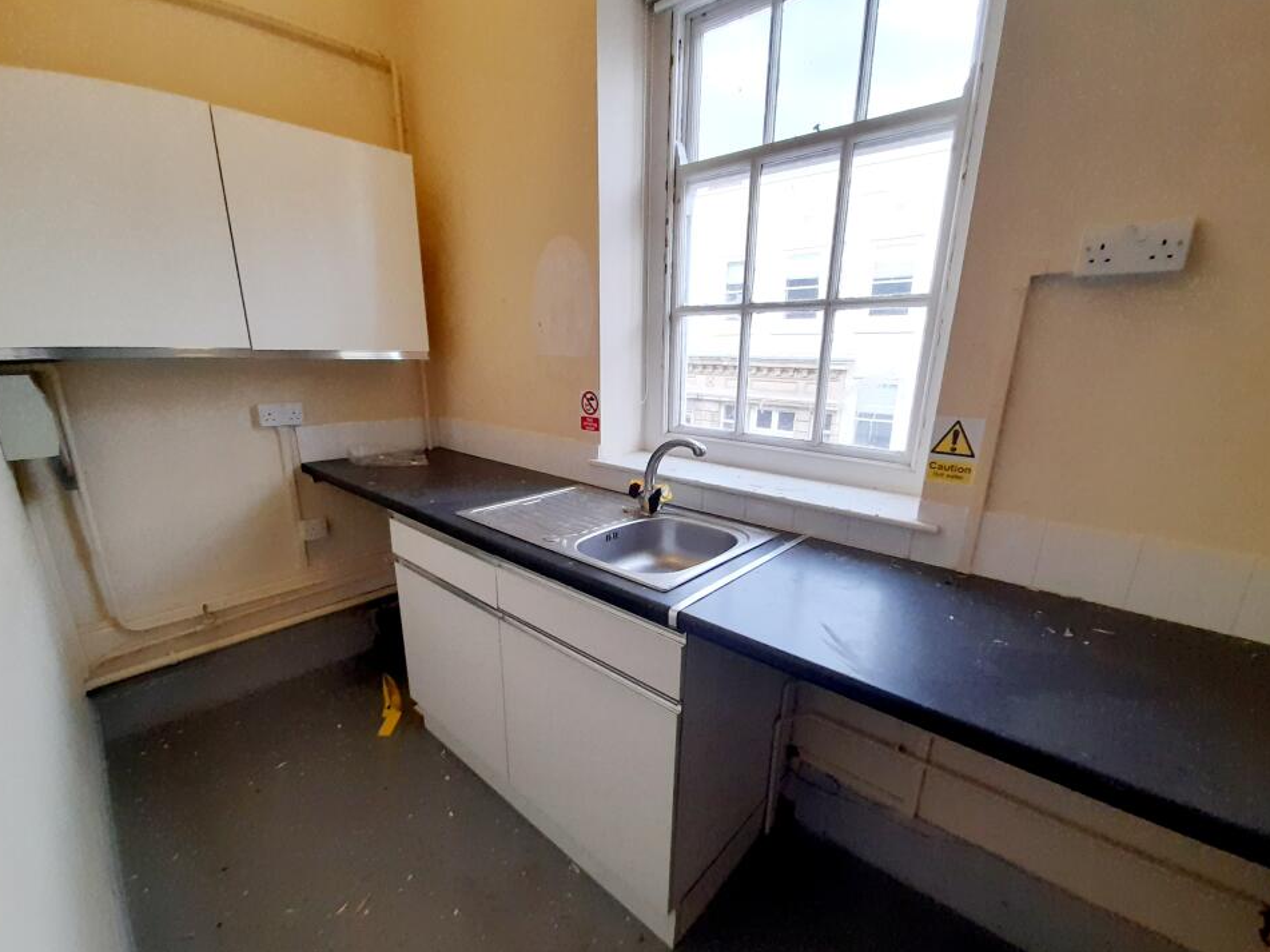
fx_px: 514
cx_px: 644
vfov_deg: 85.6
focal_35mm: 14
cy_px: 506
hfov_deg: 102.1
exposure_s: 1/50
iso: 160
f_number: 2.2
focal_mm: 1.42
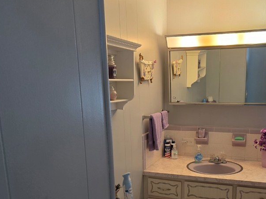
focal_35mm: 39
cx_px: 166
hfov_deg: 47.4
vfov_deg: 36.0
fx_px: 300
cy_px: 149
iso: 320
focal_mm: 6.3
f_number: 1.7
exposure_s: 1/120
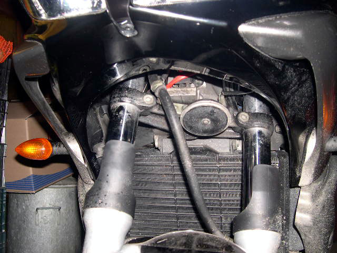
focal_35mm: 38
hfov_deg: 49.0
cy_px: 126
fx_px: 370
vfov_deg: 37.7
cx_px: 168
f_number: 2.8
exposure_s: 1/60
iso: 100
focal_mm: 8
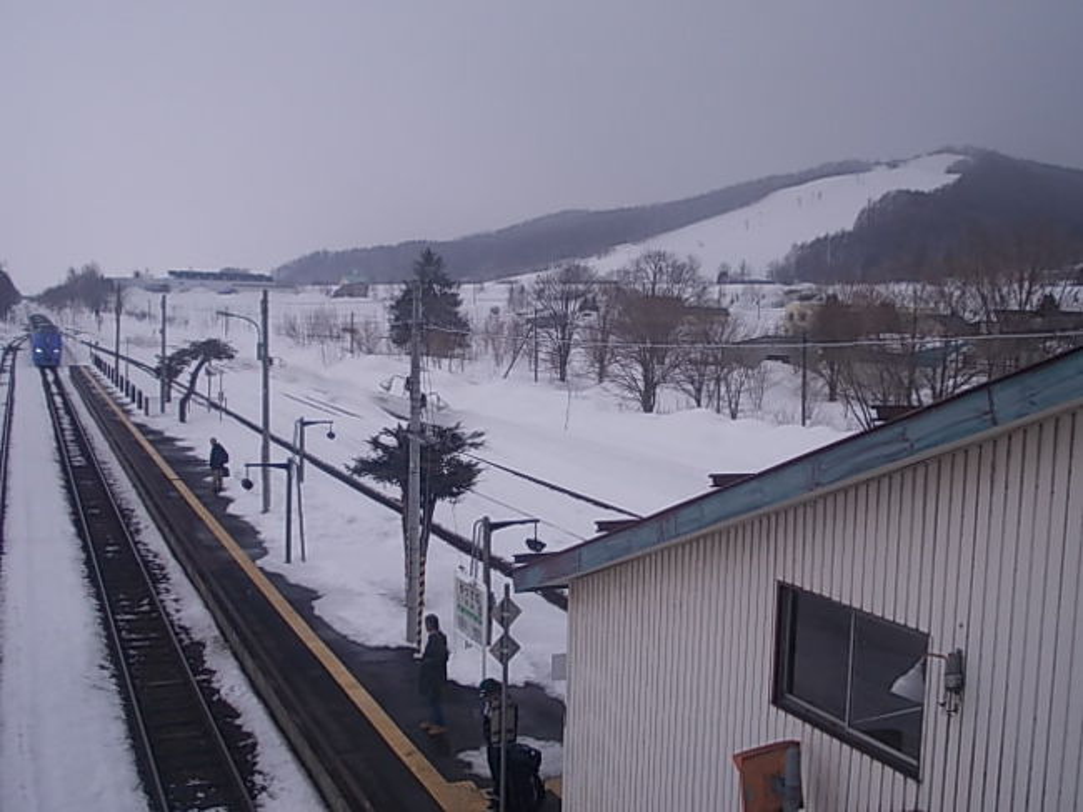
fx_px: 1188
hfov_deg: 49.0
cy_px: 406
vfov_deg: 37.7
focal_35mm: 38
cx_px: 542
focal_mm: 5.3
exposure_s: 1/640
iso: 80
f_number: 6.2
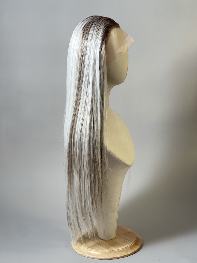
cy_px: 129
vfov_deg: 29.0
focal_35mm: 67
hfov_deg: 21.9
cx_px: 102
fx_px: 508
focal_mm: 7.5
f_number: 2.2
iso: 80
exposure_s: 1/121
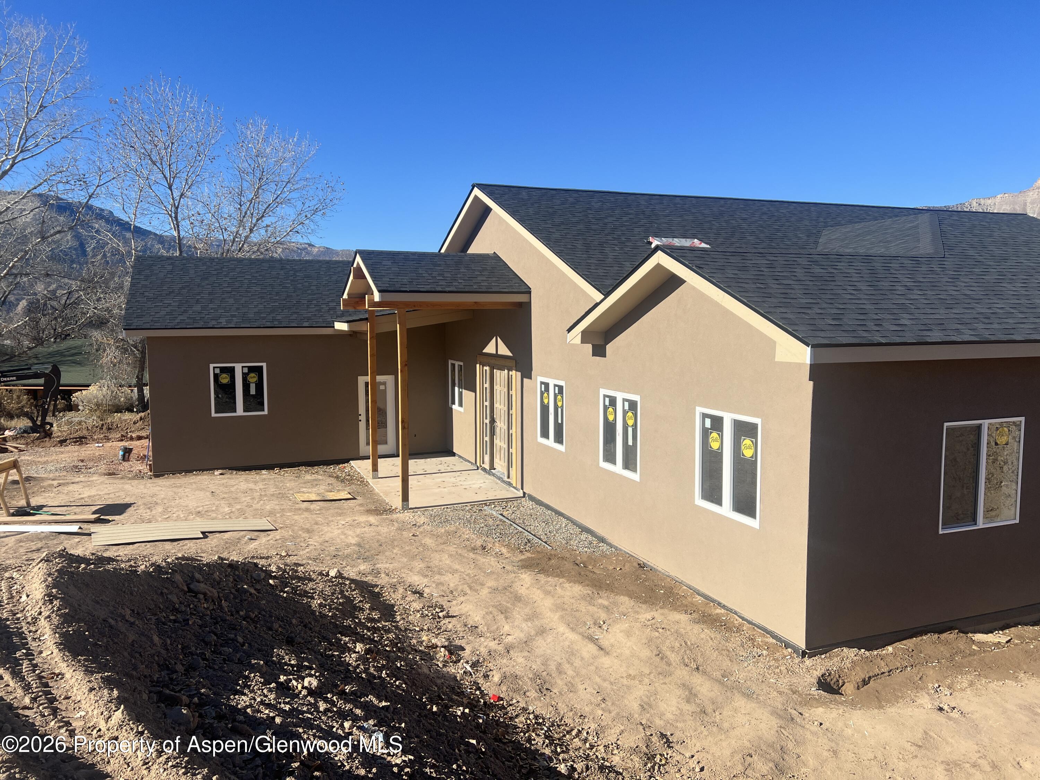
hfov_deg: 67.3
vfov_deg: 53.1
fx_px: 781
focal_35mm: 26
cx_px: 520
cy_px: 390
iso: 50
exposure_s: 1/4630
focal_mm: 5.7
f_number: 1.5
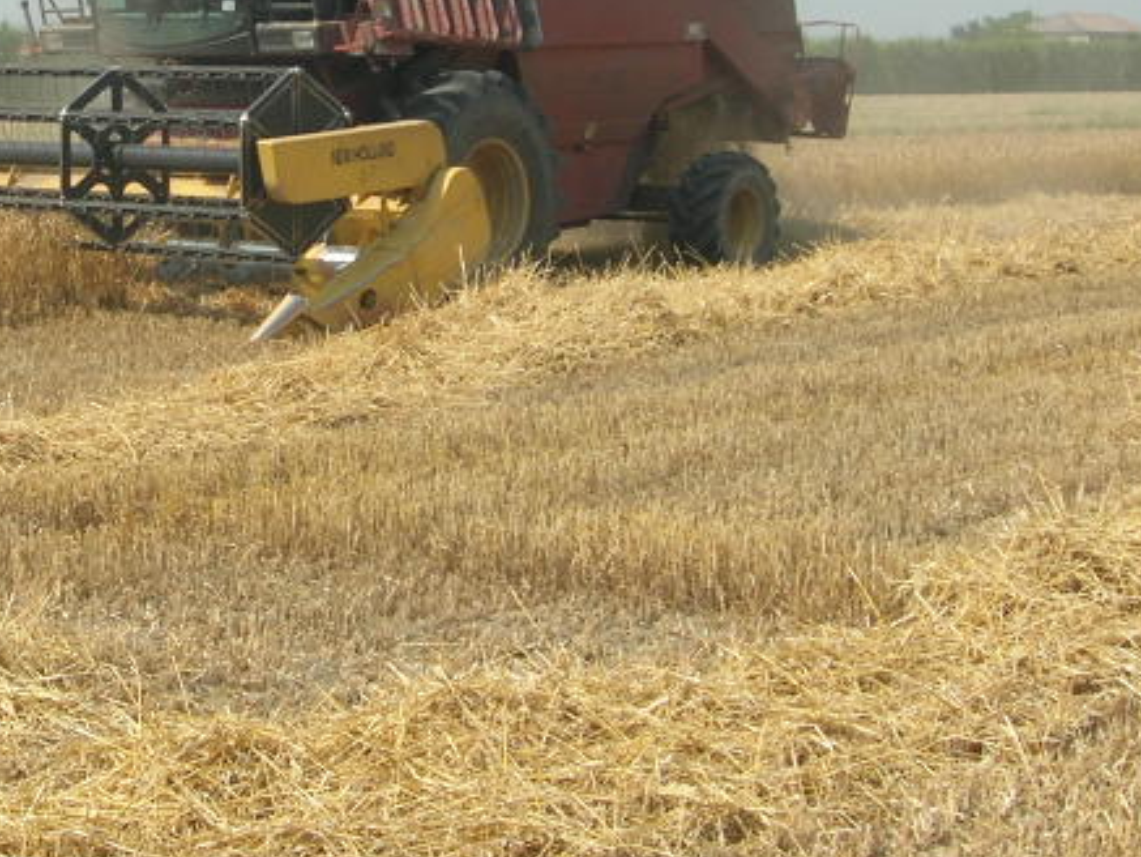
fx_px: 2934
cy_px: 136
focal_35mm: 89
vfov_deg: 16.4
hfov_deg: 21.8
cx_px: 292
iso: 64
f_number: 4.8
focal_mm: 7.8
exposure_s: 1/525
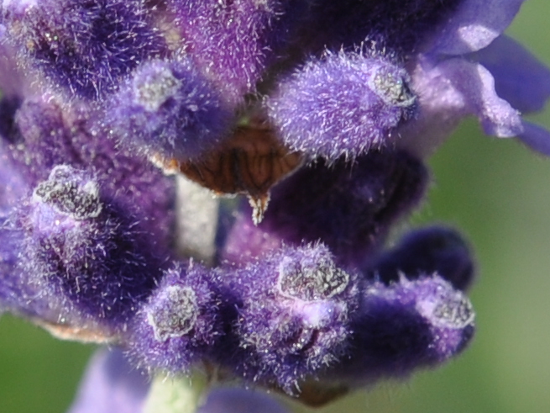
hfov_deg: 3.5
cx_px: 181
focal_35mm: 566
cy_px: 317
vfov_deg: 2.6
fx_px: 8991
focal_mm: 60
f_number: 8
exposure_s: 1/200
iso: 200
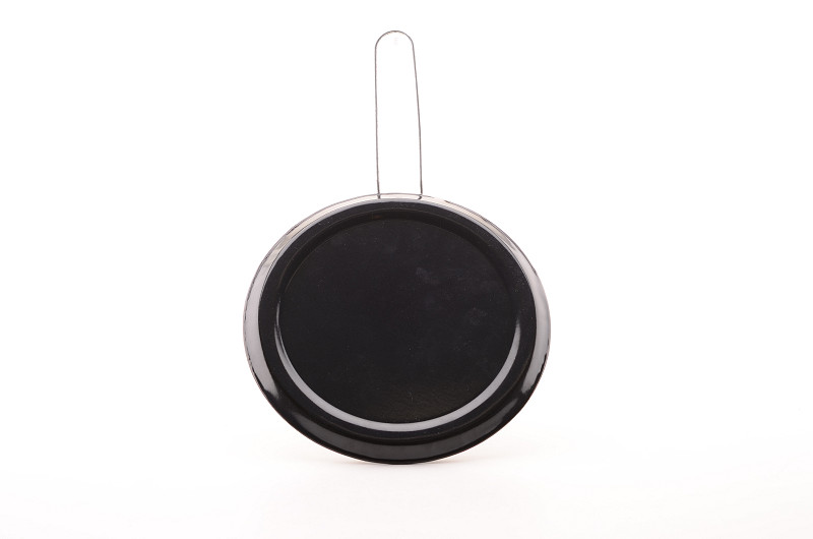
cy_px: 270
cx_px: 406
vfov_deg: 15.1
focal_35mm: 90
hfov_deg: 22.7
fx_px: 2028
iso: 100
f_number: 10
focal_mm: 60
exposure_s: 1/125
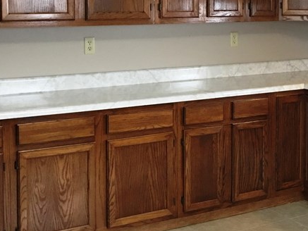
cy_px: 44
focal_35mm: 68
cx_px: 198
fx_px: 605
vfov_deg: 21.3
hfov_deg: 28.4
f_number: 2.2
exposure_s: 1/10
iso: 100
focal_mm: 4.15
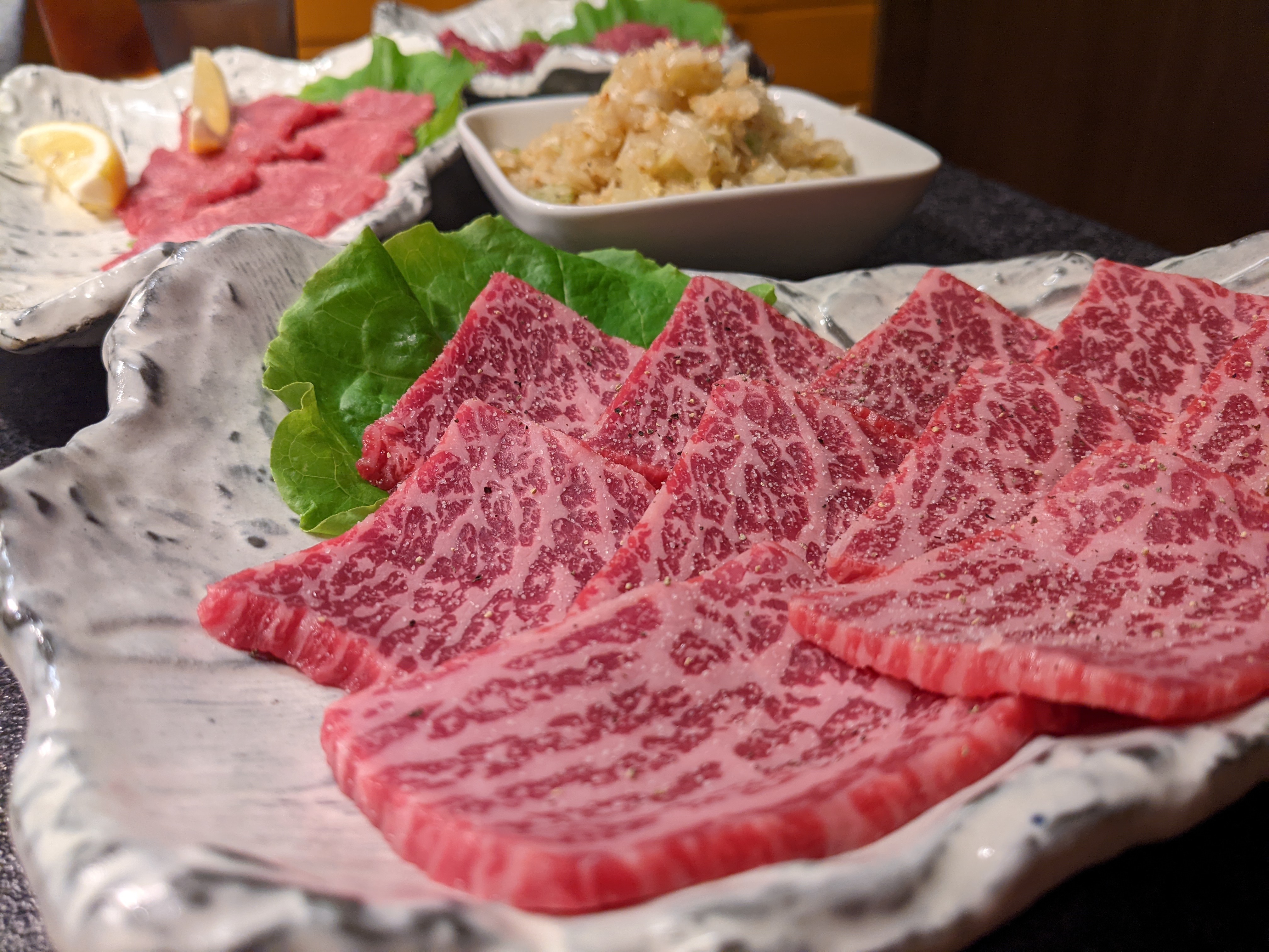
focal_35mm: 27
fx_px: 990
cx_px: 634
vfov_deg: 51.4
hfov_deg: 65.3
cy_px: 476
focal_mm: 4.38
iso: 157
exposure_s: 1/25
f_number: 1.73
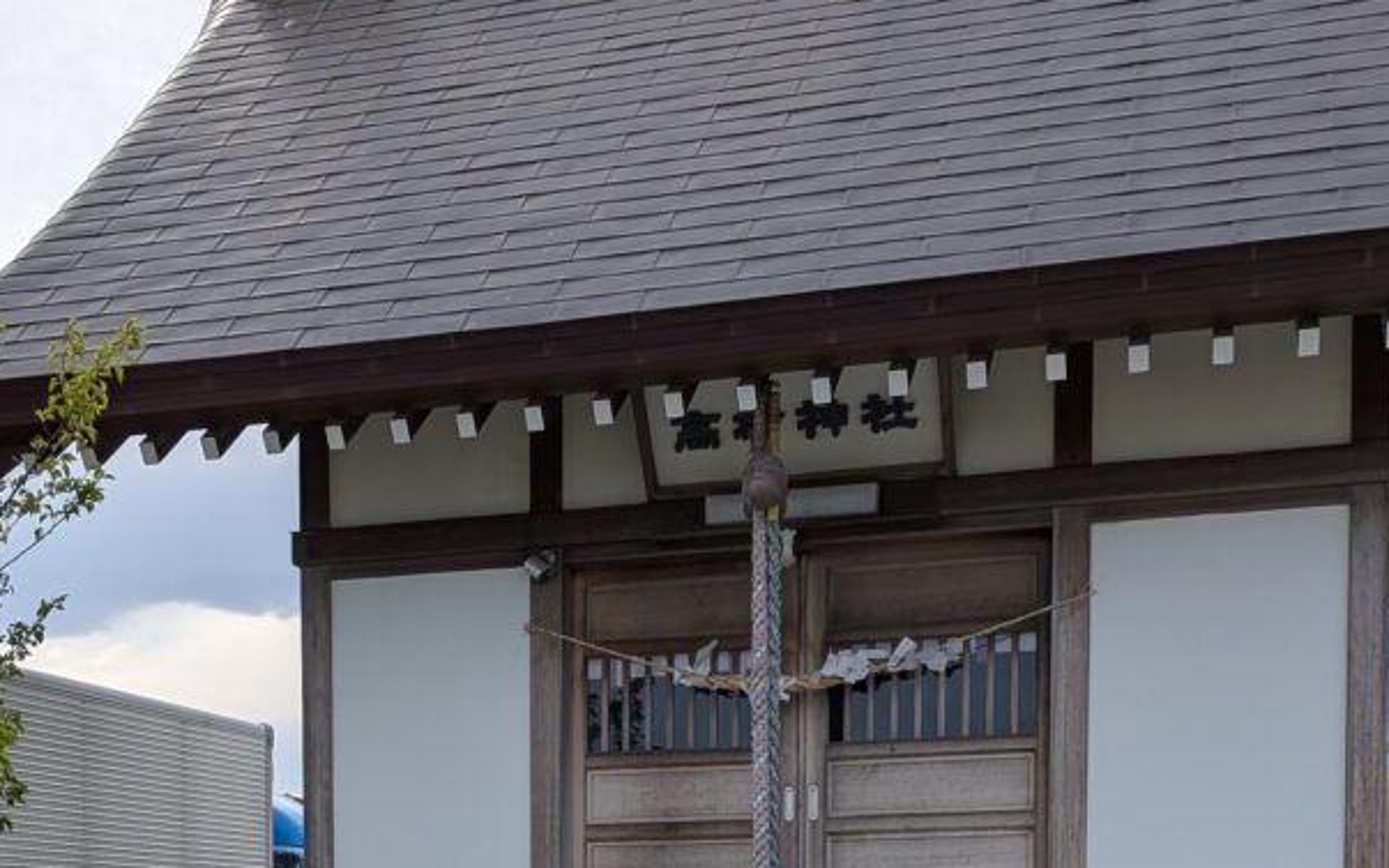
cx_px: 399
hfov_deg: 36.9
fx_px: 2044
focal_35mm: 54
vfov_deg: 22.0
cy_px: 1075
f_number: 1.7
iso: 27
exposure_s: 1/2381
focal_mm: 4.53
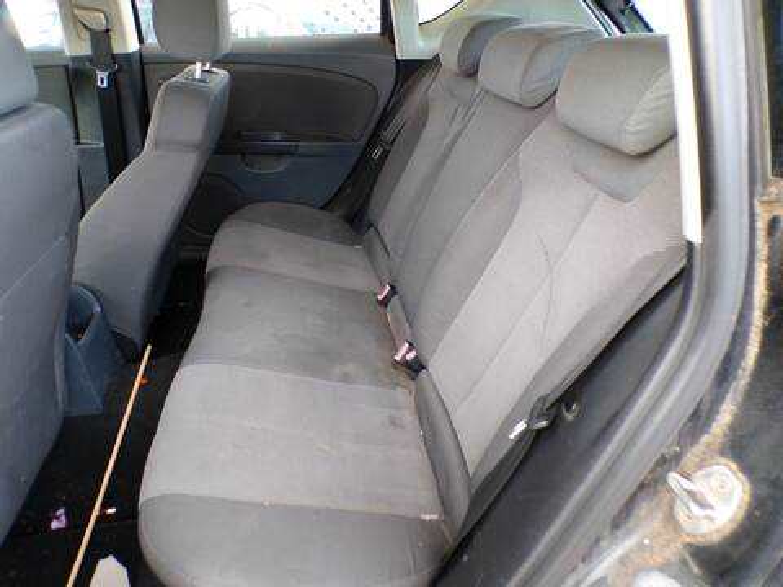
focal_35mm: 24
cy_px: 294
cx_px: 392
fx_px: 543
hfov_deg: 71.6
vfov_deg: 56.8
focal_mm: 4.3
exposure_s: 1/34
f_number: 3
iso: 139
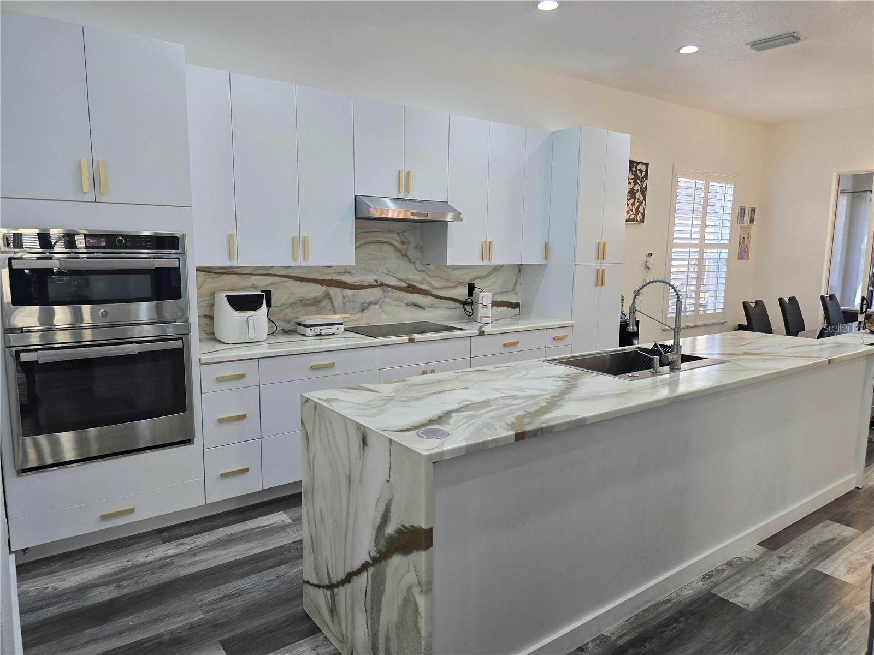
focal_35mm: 23
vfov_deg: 58.9
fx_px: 581
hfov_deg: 73.9
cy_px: 328
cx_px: 437
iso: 125
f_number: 1.7
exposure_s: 1/120
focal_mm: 6.3
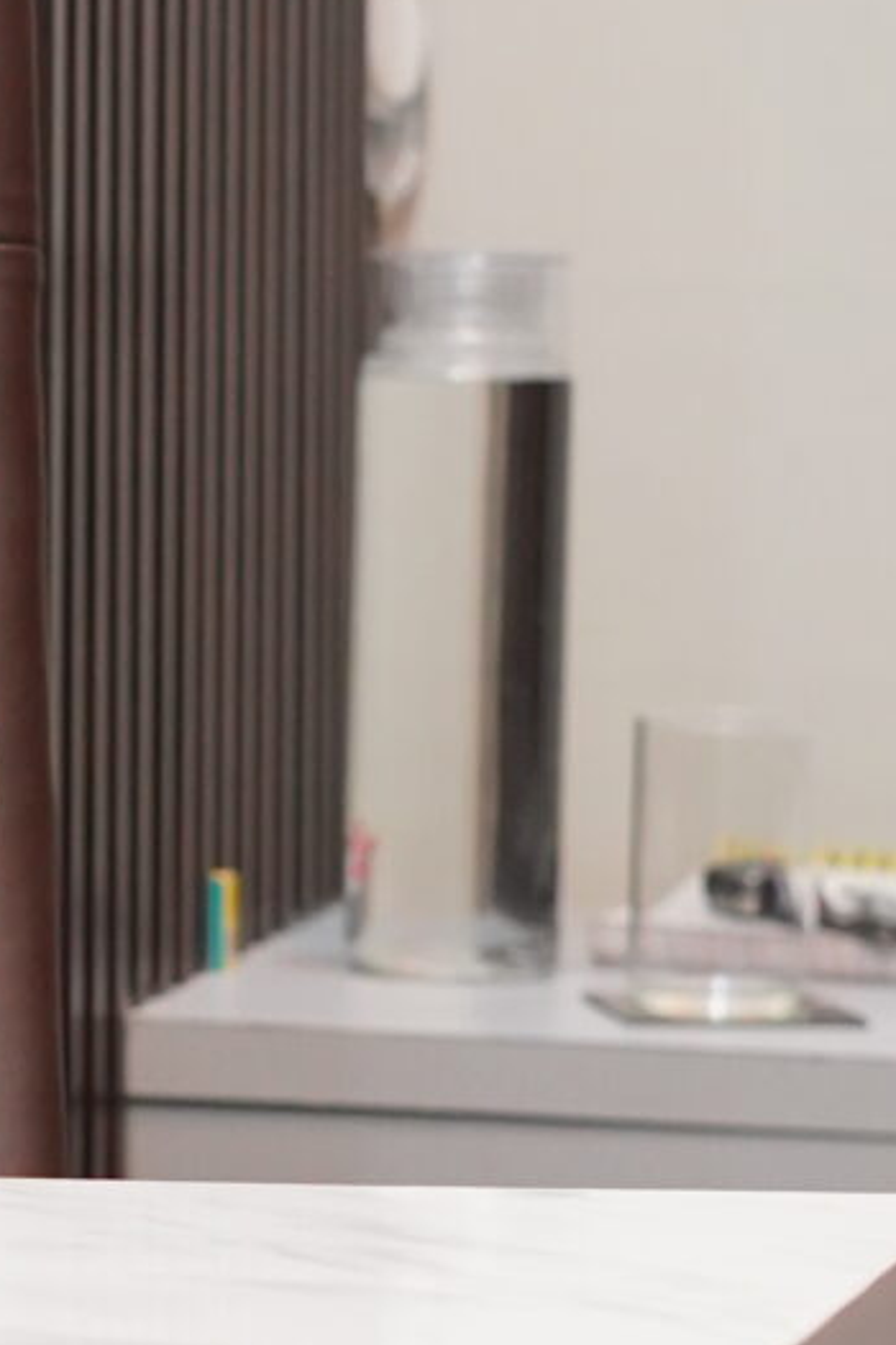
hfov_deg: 5.5
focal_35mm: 244
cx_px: -964
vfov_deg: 8.4
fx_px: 9109
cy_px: 231
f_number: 4
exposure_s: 1/160
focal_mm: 50
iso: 2500
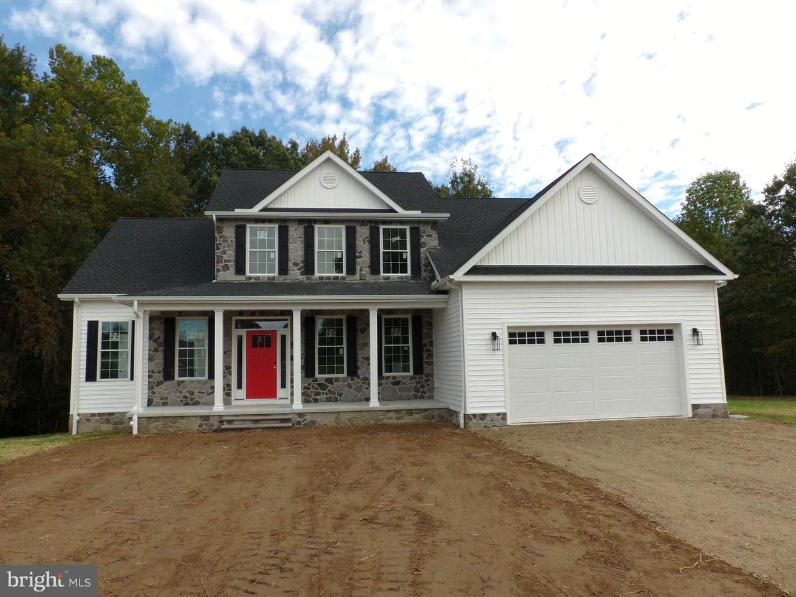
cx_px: 398
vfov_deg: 53.1
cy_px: 298
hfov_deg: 67.3
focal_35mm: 26
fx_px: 598
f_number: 7.52
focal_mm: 4.7
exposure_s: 1/120
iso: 100
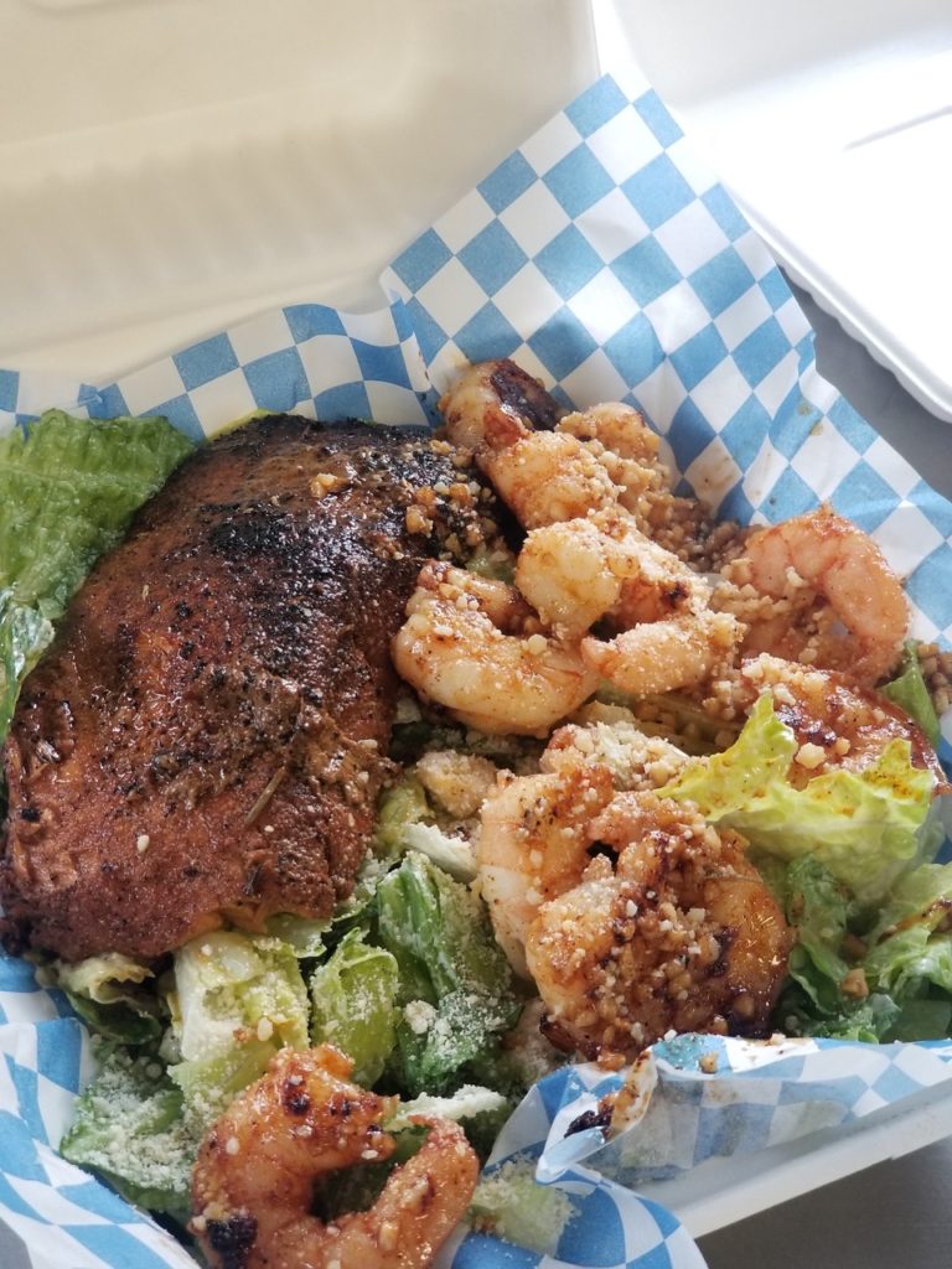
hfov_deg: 28.0
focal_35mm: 52
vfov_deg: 36.8
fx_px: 1907
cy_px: 634
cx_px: 476
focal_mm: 6
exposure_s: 1/30
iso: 80
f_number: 2.4
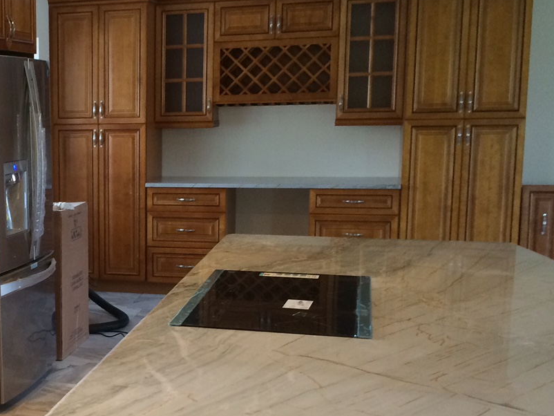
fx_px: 945
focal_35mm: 59
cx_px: 7
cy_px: 252
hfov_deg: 30.5
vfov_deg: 24.8
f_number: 2.2
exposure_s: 1/30
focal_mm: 4.15
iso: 125
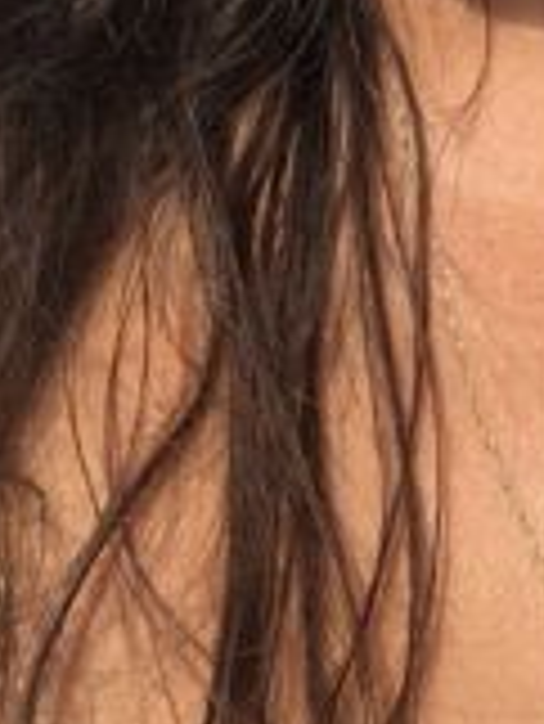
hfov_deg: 12.2
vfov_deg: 14.7
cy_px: -542
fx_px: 2490
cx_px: 611
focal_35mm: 119
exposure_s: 1/903
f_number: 2.2
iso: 20
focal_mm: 2.87
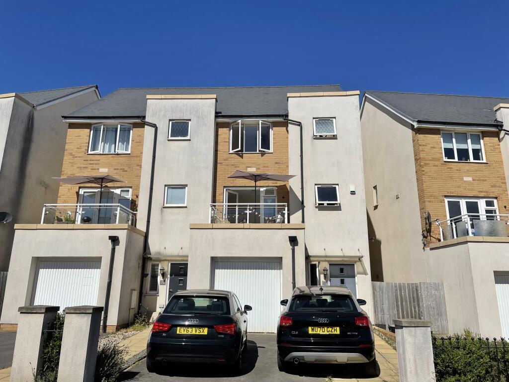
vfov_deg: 53.1
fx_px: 382
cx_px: 254
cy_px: 191
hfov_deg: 67.3
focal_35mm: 26
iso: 32
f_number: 1.6
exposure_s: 1/7813
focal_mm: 4.2
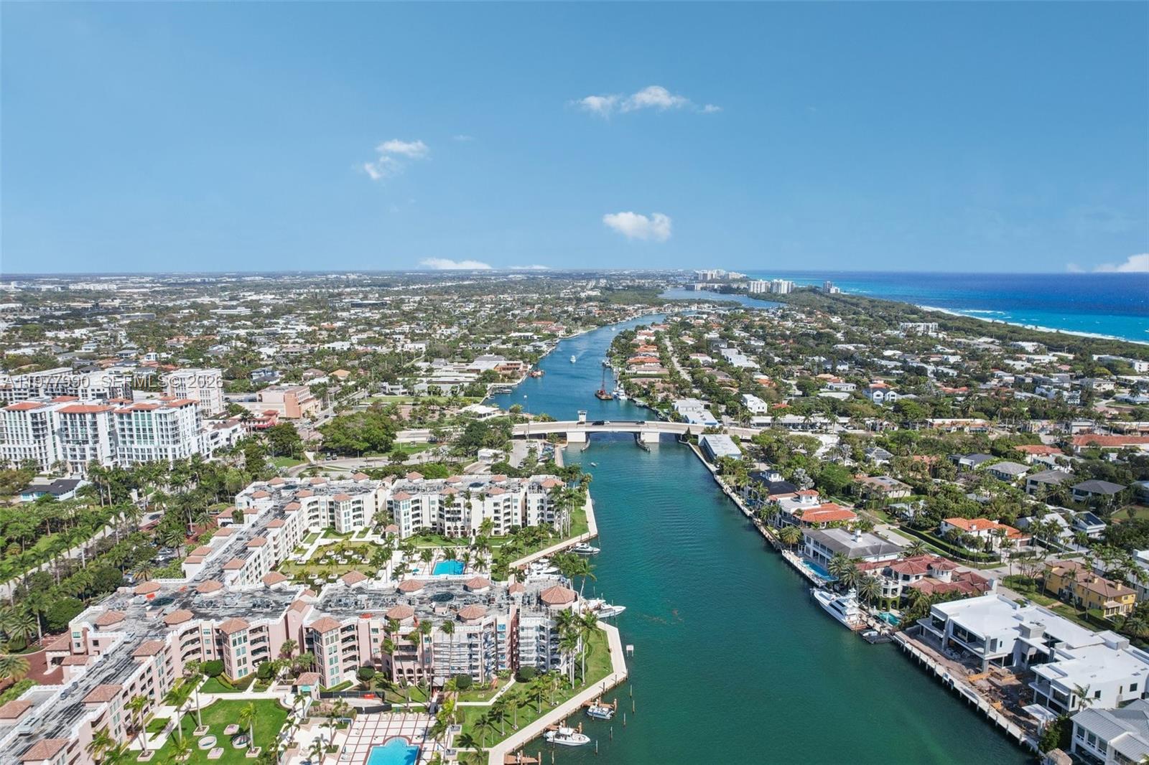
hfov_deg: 78.6
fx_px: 702
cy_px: 382
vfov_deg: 57.2
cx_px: 574
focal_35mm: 22
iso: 130
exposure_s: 1/3200
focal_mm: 8.4
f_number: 2.8
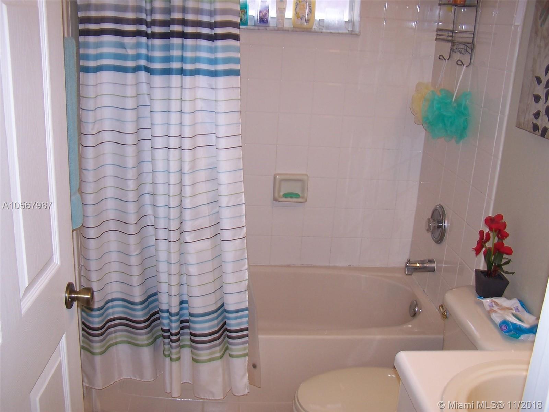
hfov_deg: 49.0
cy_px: 206
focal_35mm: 38
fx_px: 603
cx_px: 274
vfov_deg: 37.7
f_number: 2.8
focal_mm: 6.3
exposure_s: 1/60
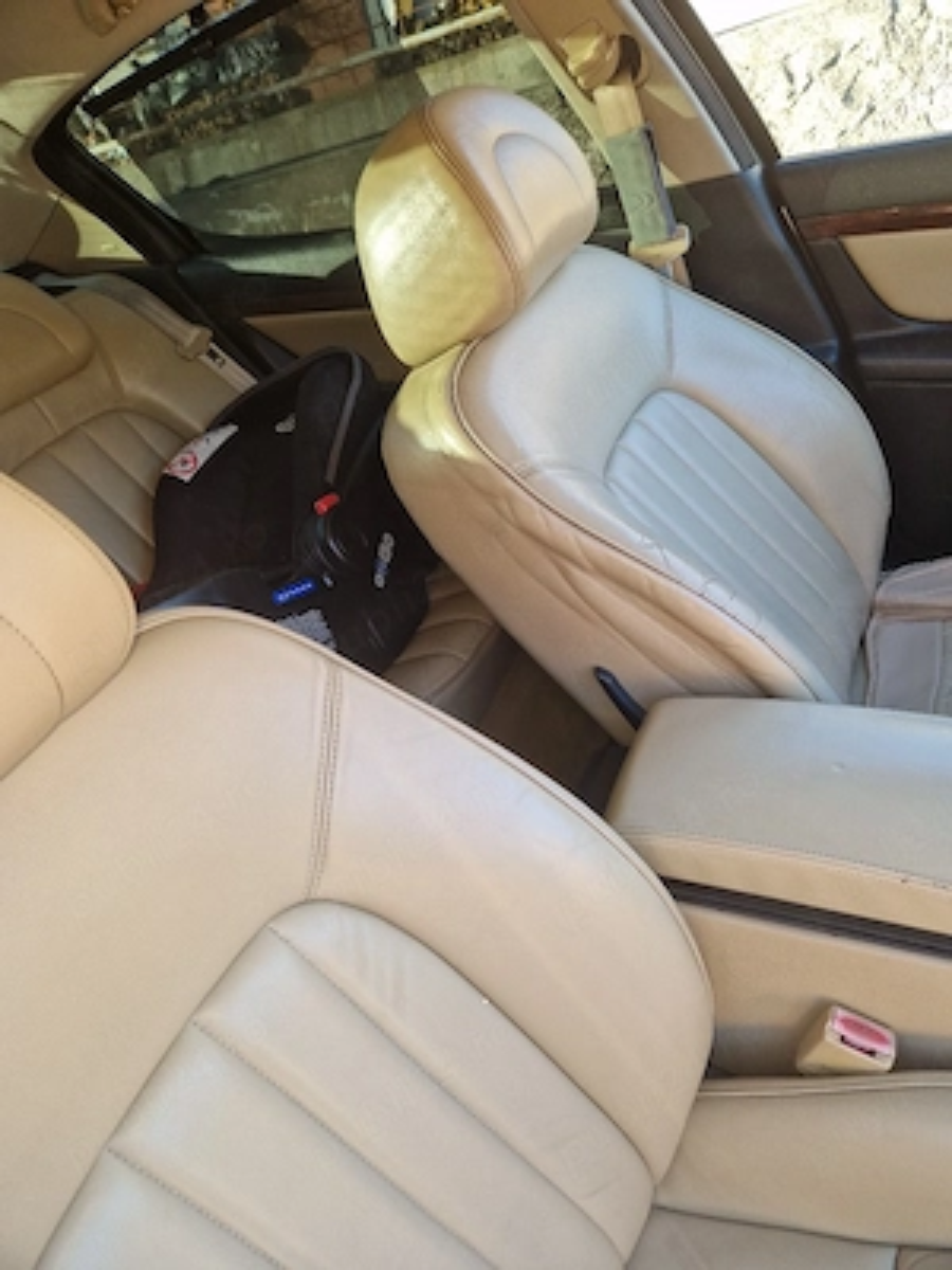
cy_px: 635
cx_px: 476
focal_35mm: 23
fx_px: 843
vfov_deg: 73.9
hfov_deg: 58.9
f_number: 1.8
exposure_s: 1/182
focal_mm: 5.4
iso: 80
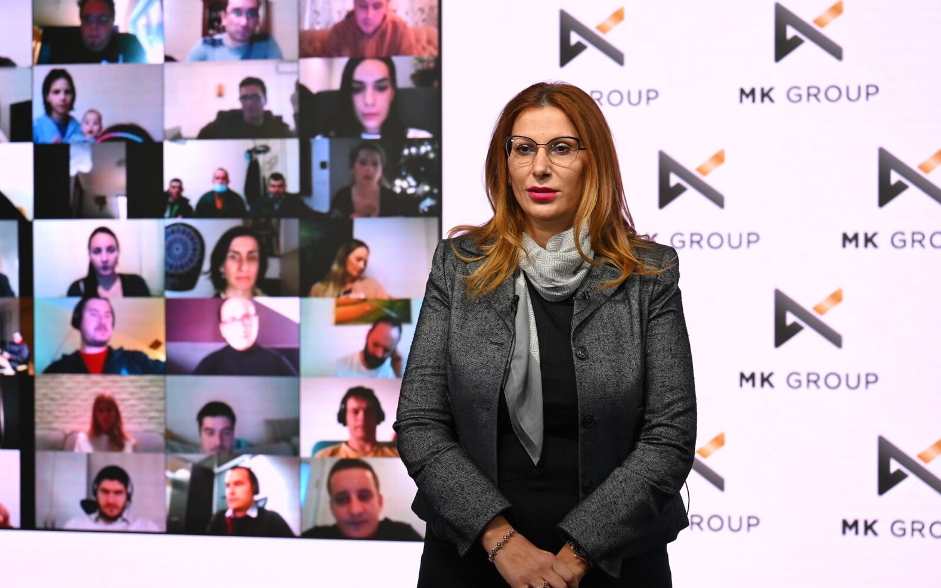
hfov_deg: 33.0
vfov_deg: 21.0
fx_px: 1590
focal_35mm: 62
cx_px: 476
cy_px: 294
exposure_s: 1/200
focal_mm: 60
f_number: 4.5
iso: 800
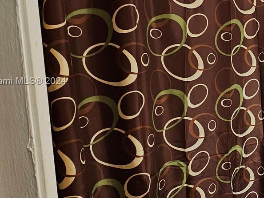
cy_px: 82
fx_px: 267
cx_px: 280
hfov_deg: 43.0
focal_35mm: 35
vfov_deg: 40.6
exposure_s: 1/40
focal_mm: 2.2
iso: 400
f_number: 2.2
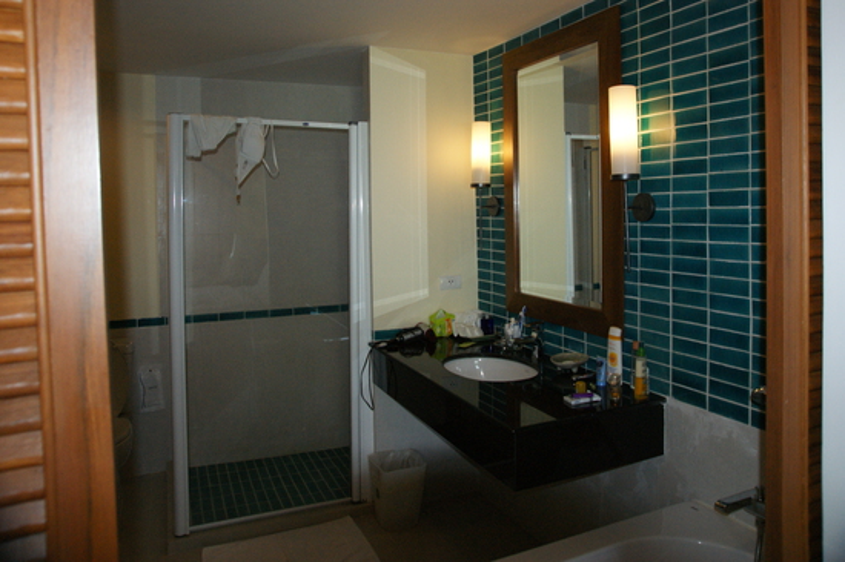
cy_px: 281
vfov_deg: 47.9
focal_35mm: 27
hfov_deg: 67.4
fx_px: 633
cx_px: 422
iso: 800
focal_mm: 18
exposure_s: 1/100
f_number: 5.6
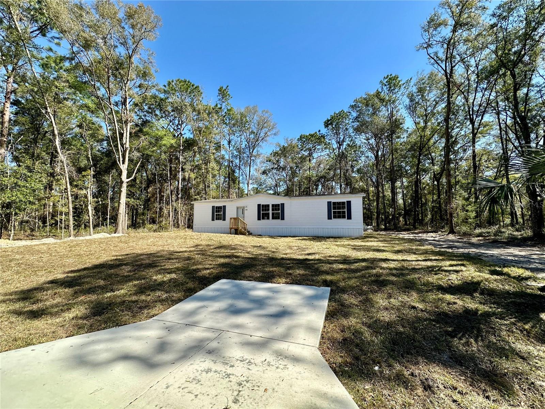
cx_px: 272
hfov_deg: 102.1
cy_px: 204
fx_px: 220
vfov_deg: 85.7
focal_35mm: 14
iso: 40
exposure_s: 1/790
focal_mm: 2.22
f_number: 2.2
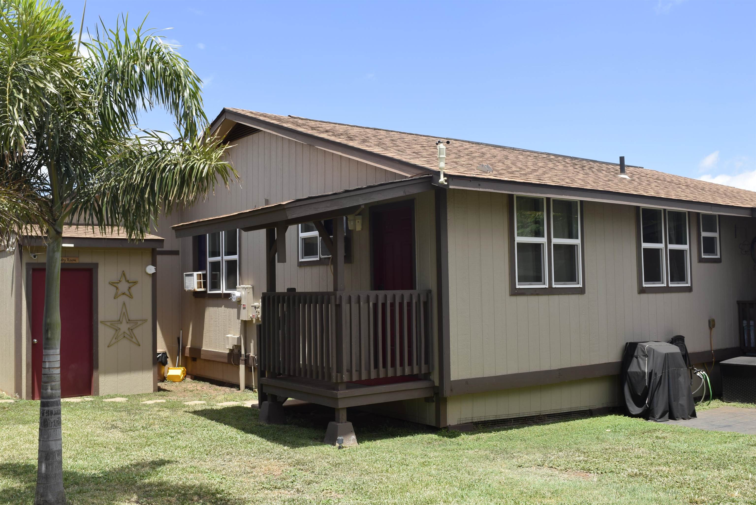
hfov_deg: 53.1
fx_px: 756
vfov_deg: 36.9
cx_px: 378
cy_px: 252
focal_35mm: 36
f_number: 11
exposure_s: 1/80
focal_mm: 24
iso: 100
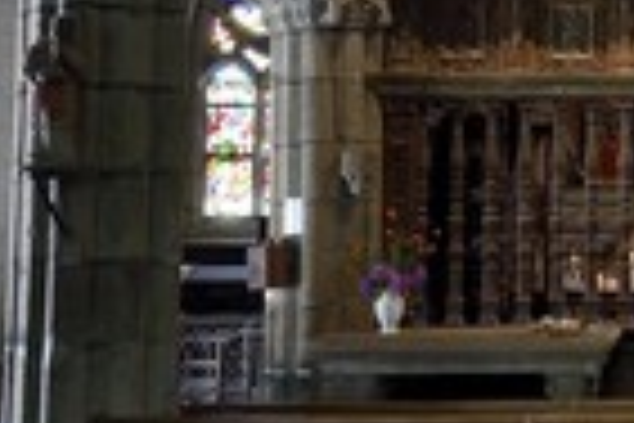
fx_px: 1831
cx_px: 935
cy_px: -27
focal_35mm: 104
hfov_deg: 17.7
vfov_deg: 13.0
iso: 1600
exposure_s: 1/25
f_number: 5.6
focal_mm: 35
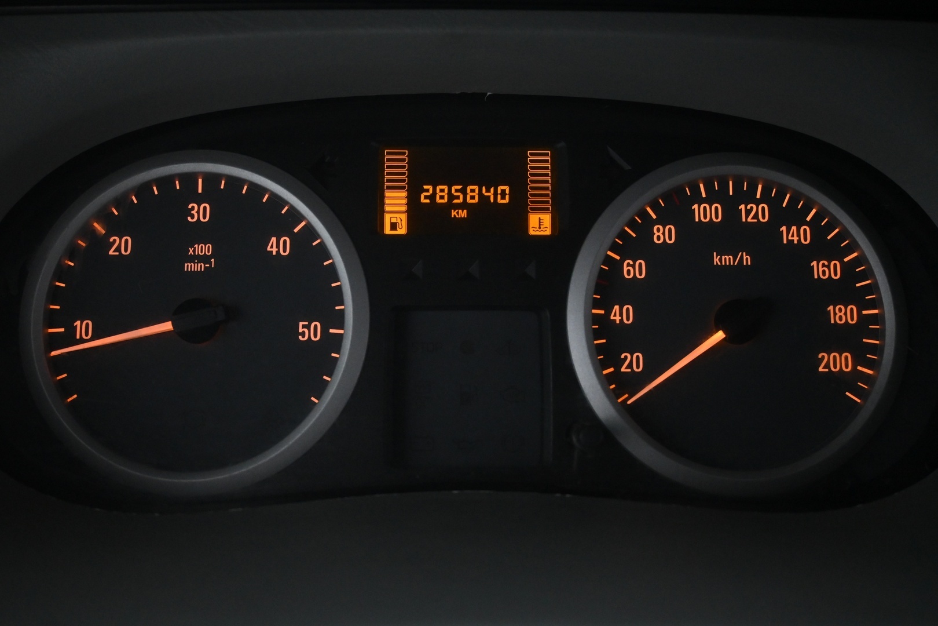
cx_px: 469
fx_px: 1016
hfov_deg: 49.6
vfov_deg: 34.2
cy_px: 313
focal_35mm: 39
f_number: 4.5
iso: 3200
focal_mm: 26
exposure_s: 1/40
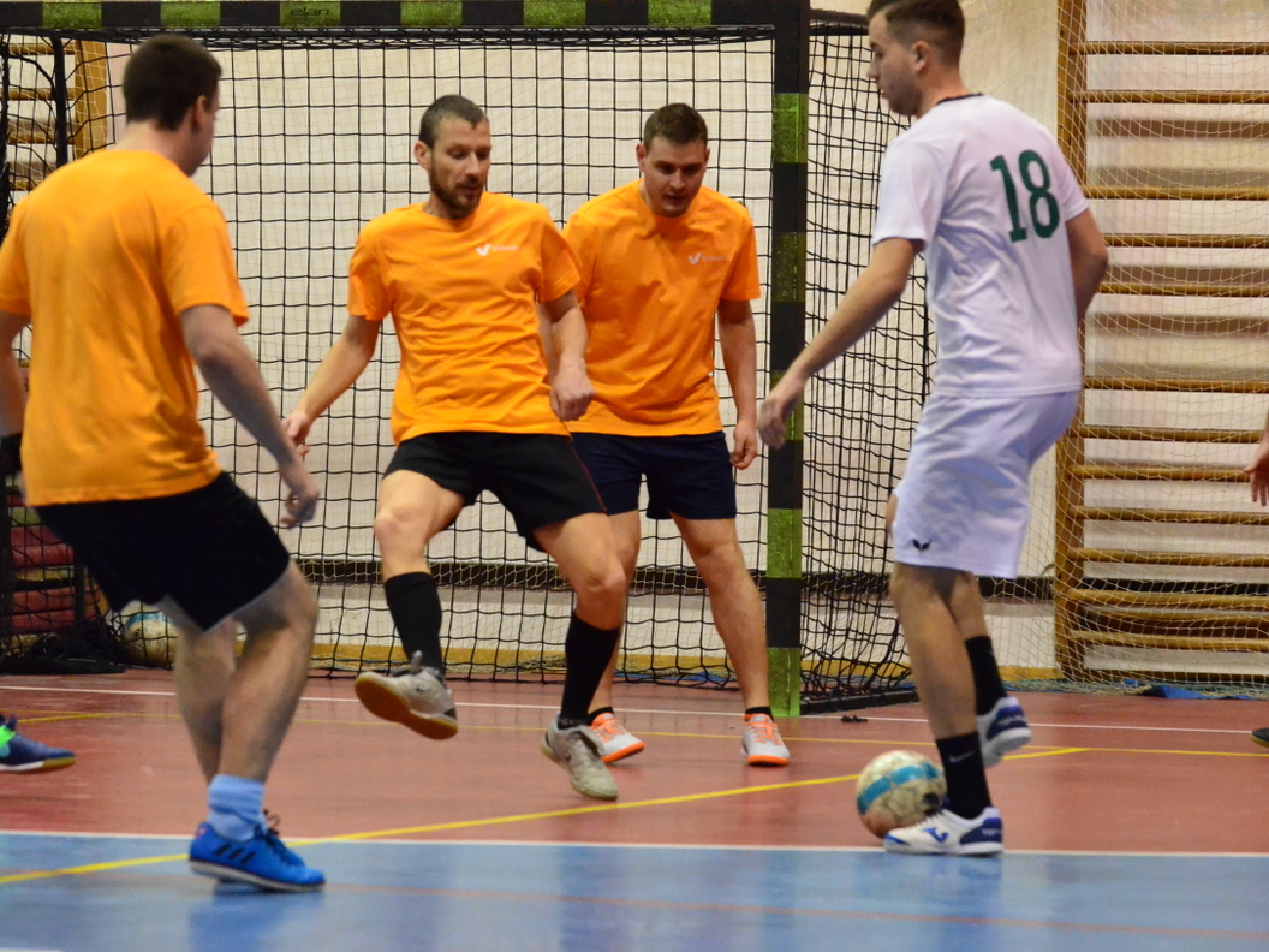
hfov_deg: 9.7
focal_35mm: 205
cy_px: 475
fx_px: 7499
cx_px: 687
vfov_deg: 7.3
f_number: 5
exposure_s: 1/640
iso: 6400
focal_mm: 125
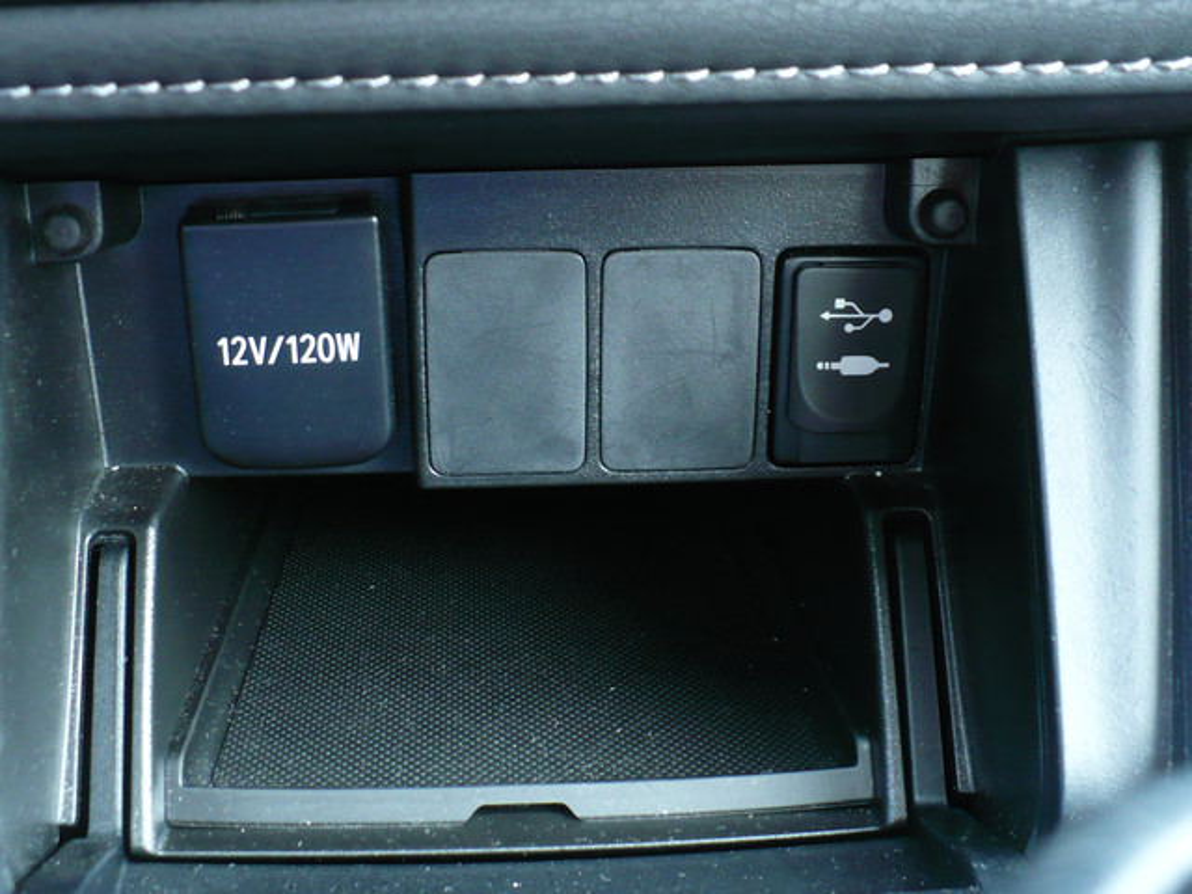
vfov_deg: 33.6
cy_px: 447
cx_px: 596
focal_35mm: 43
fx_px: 1481
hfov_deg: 43.9
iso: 200
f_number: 2.8
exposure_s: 1/8
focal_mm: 6.1
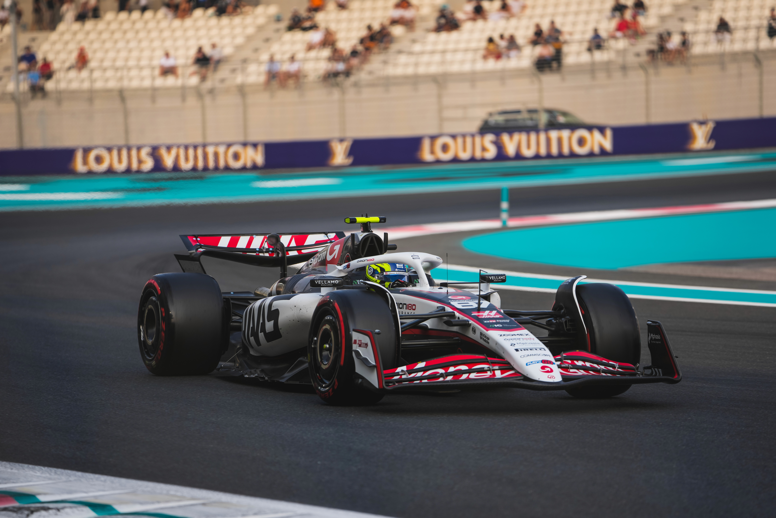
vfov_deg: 6.9
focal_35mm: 200
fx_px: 4311
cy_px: 259
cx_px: 388
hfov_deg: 10.3
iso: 100
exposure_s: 1/1600
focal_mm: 200
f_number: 2.8
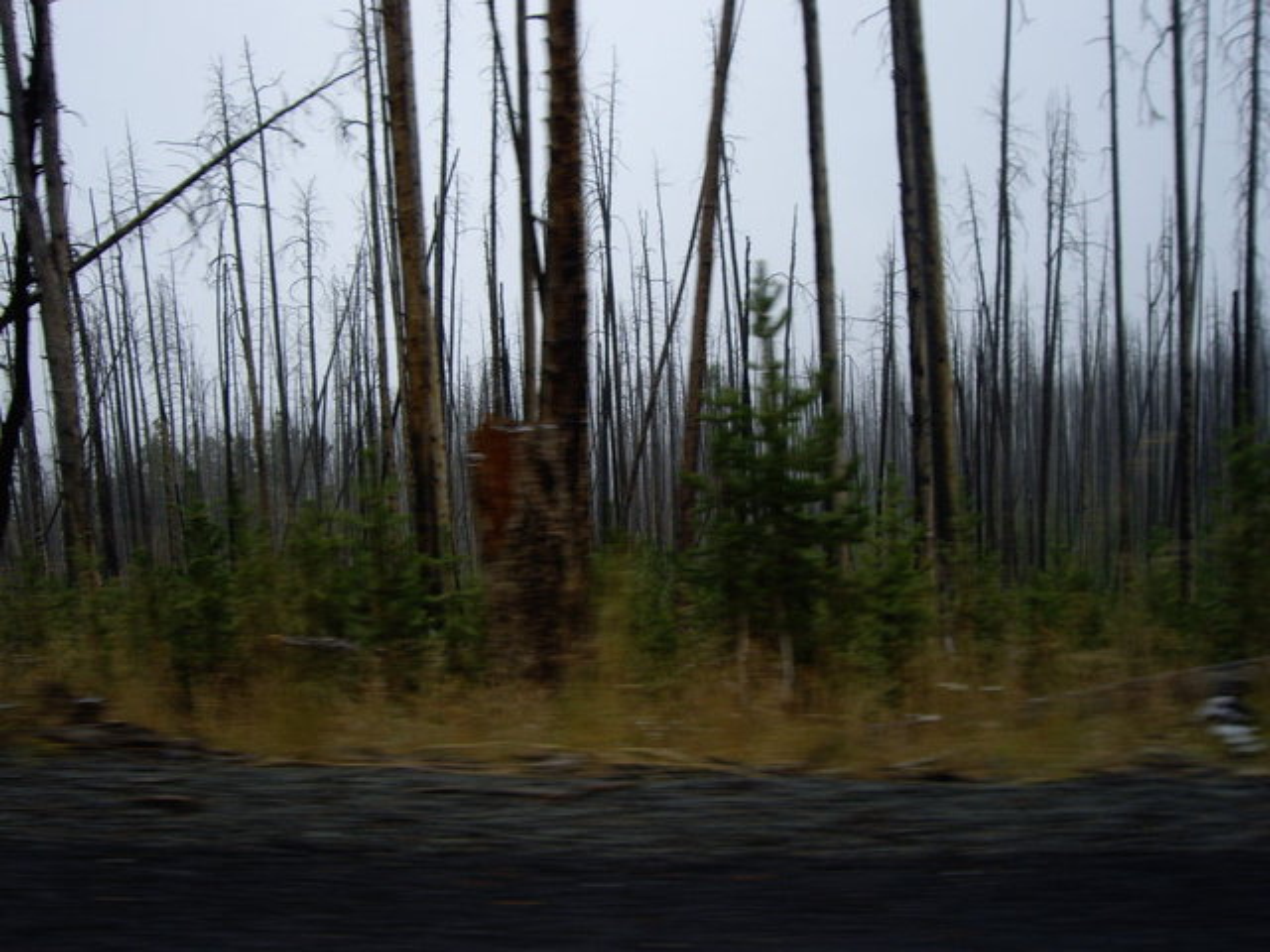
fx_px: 1394
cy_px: 476
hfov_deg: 49.0
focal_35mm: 38
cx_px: 635
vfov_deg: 37.7
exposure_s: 1/160
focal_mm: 6.2
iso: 50
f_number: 4.3
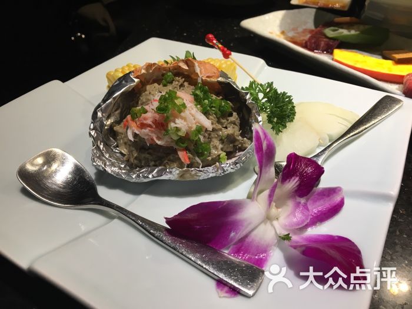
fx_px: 345
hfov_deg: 61.7
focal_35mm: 29
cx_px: 206
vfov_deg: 48.2
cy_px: 154
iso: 32
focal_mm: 4.15
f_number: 2.2
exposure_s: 1/33
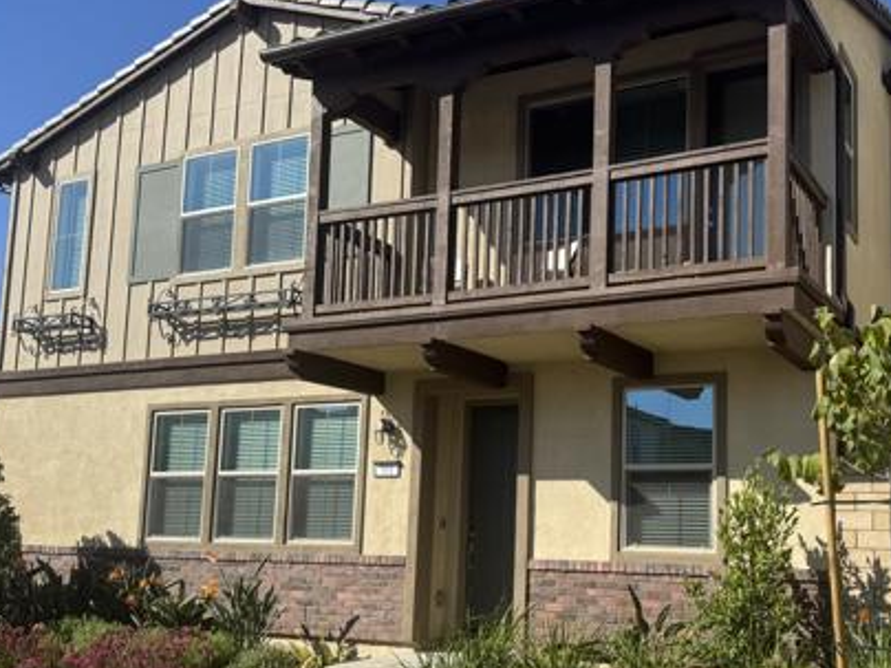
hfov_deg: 48.4
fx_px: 978
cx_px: 571
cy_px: 410
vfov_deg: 37.5
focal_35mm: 38
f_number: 1.78
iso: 80
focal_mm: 6.76
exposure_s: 1/4049
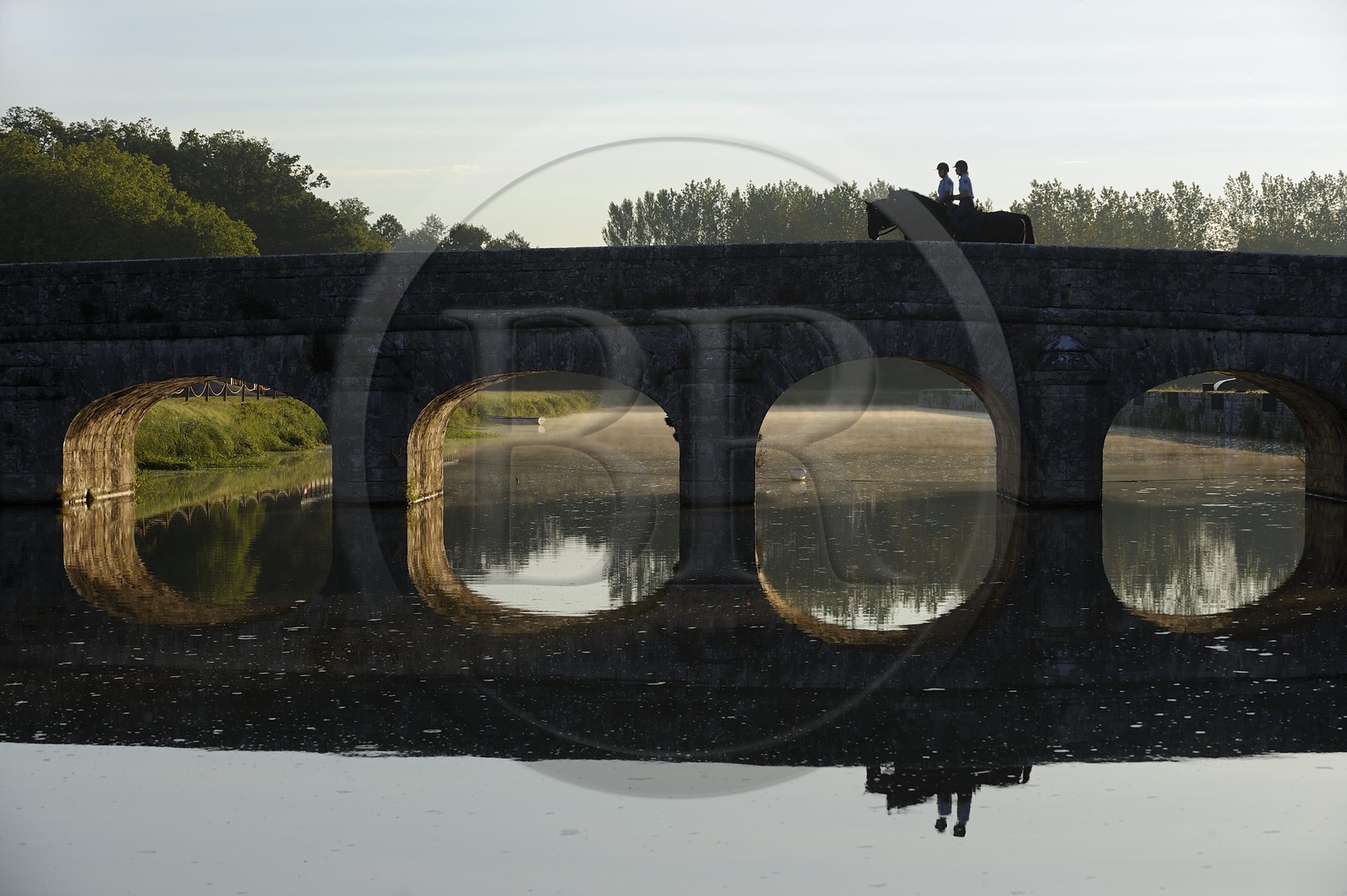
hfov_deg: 23.7
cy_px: 448
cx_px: 674
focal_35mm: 86
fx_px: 3215
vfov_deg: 15.9
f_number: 7.1
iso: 200
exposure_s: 1/320
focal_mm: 86
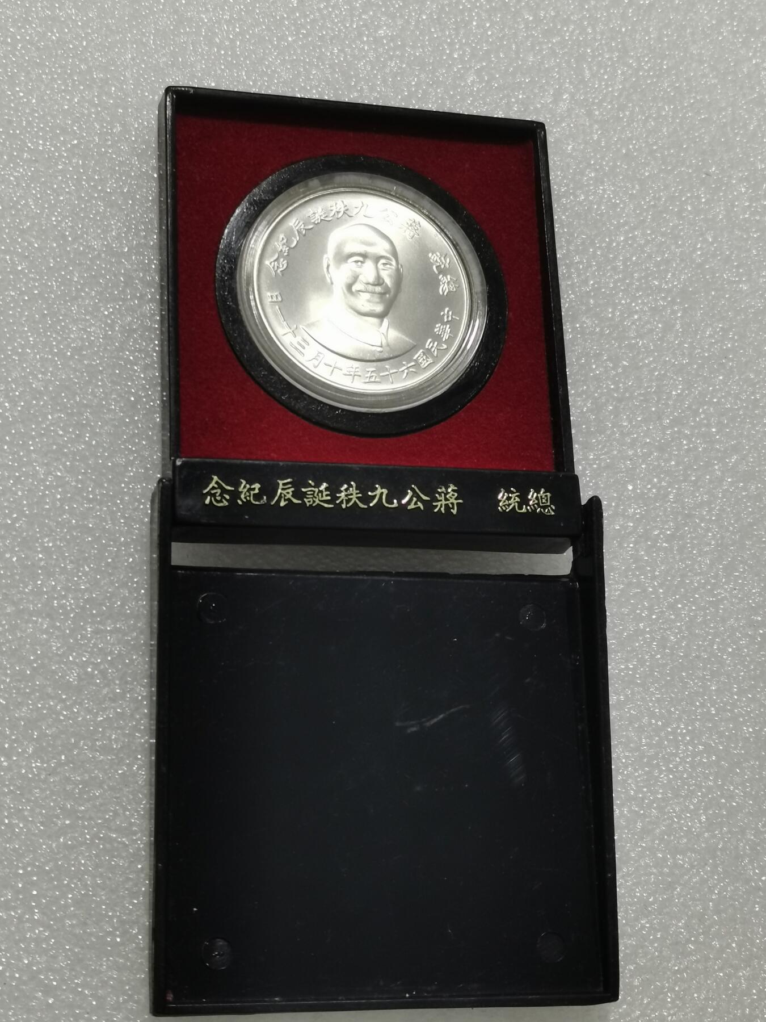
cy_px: 511
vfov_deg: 31.7
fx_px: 1800
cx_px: 383
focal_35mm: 61
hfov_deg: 24.0
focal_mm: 5.58
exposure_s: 1/90
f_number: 1.8
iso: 64
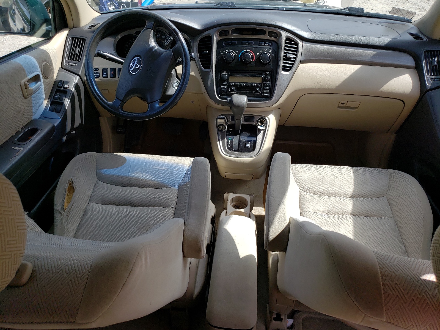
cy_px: 165
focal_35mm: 26
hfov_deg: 67.3
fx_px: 330
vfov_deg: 53.1
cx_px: 220
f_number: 1.5
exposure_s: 1/1429
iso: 50
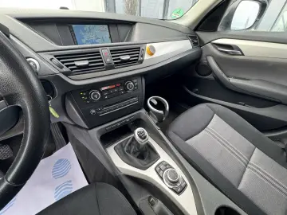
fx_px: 116
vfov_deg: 85.7
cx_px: 144
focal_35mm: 14
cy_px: 108
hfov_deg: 102.1
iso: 250
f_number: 2.2
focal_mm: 2.22
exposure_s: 1/60
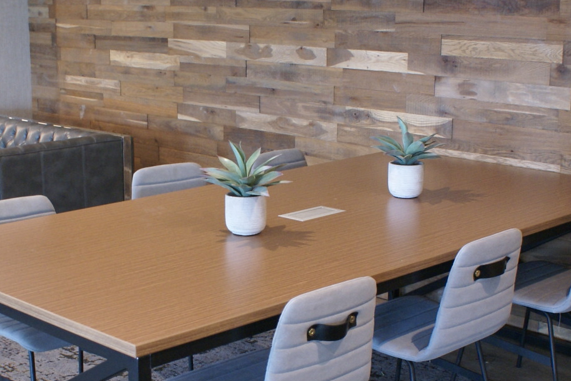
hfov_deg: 31.8
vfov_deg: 21.5
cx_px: 227
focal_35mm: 63
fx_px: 1000
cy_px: 248
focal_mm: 20
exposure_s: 1/15
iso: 400
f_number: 4
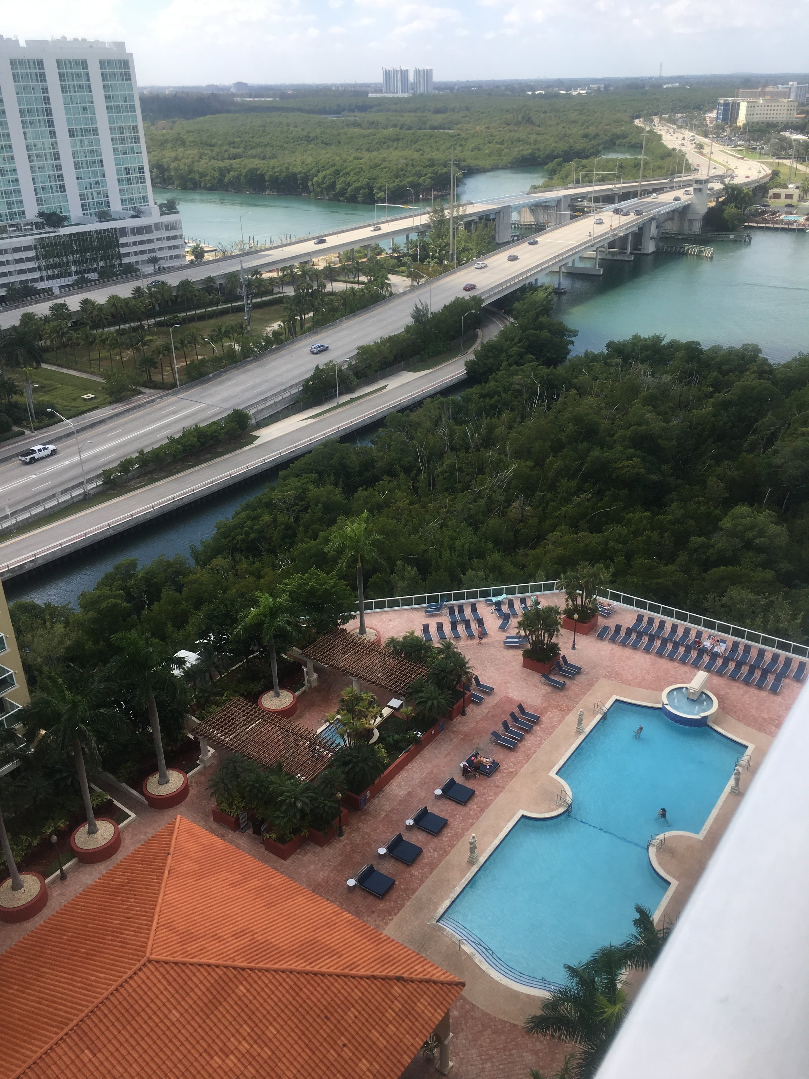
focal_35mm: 29
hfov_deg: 48.2
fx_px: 904
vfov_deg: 61.7
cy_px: 540
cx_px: 404
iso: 25
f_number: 2.2
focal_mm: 4.15
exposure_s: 1/785
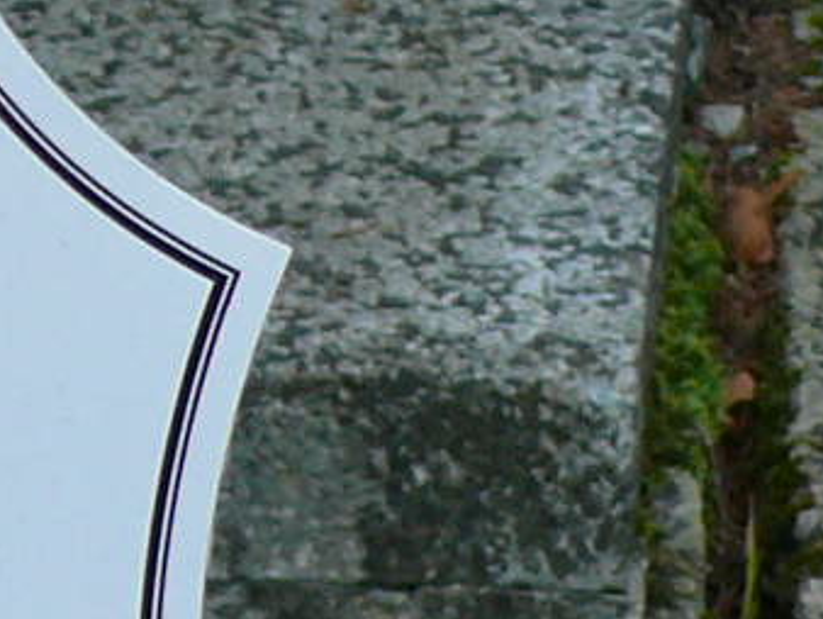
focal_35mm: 440
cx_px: -592
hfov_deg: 4.5
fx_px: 10468
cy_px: 1382
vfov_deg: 3.3
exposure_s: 1/160
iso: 100
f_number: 4
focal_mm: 12.7
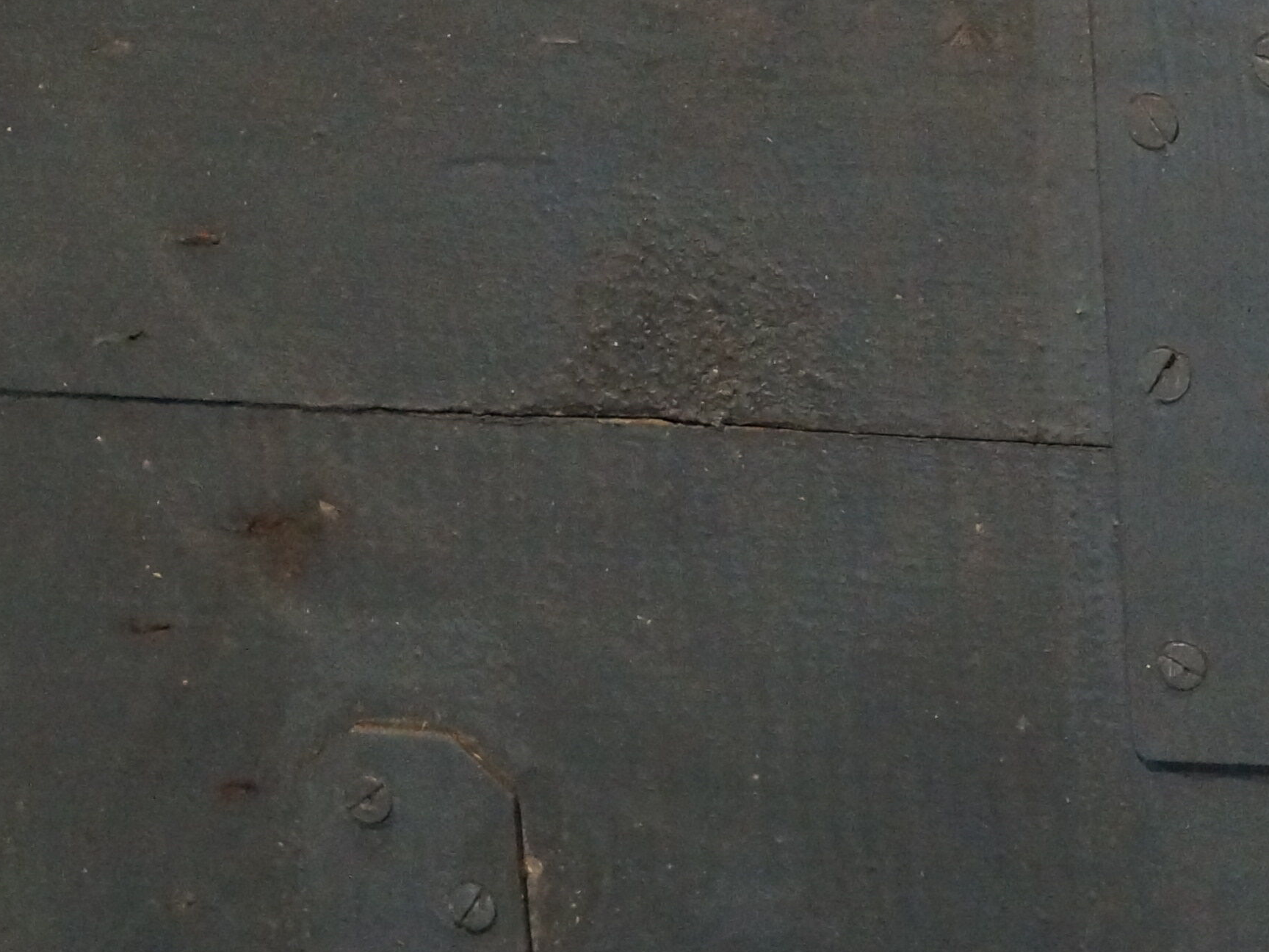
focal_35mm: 142
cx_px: 1388
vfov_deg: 10.4
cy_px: 298
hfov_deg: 13.6
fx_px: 5206
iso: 3200
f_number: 5
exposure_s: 1/60
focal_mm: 35
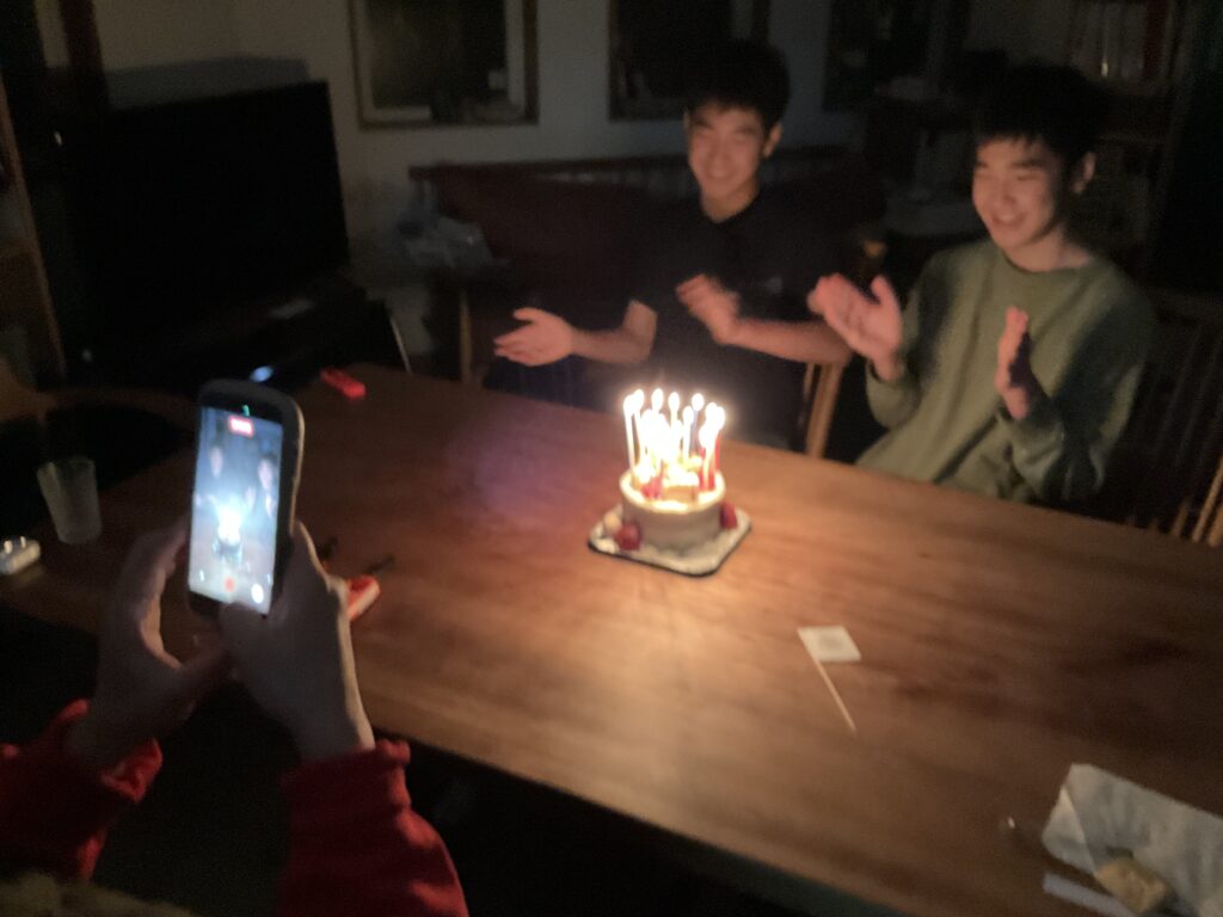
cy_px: 458
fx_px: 1025
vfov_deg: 48.2
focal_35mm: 29
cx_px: 612
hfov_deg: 61.7
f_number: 1.8
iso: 640
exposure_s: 1/22
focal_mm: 3
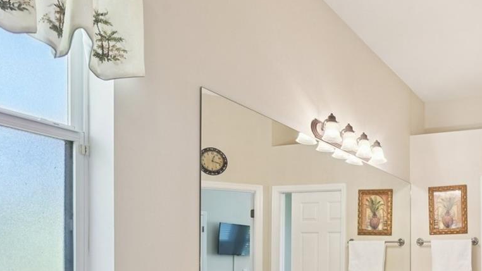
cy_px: 260
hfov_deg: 49.5
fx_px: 436
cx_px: 459
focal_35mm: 34
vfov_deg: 32.2
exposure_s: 1/25
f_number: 8
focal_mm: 15.5
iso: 400
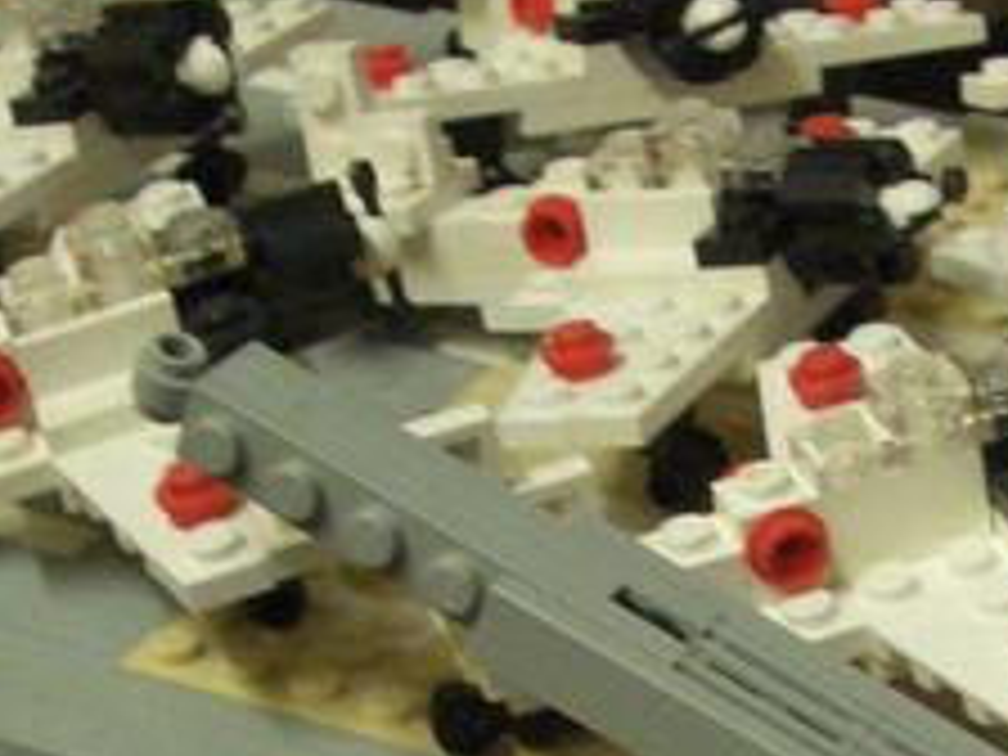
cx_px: 932
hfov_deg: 15.6
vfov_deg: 11.6
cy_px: 963
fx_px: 3640
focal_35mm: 125
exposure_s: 1/40
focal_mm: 5.8
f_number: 2.6
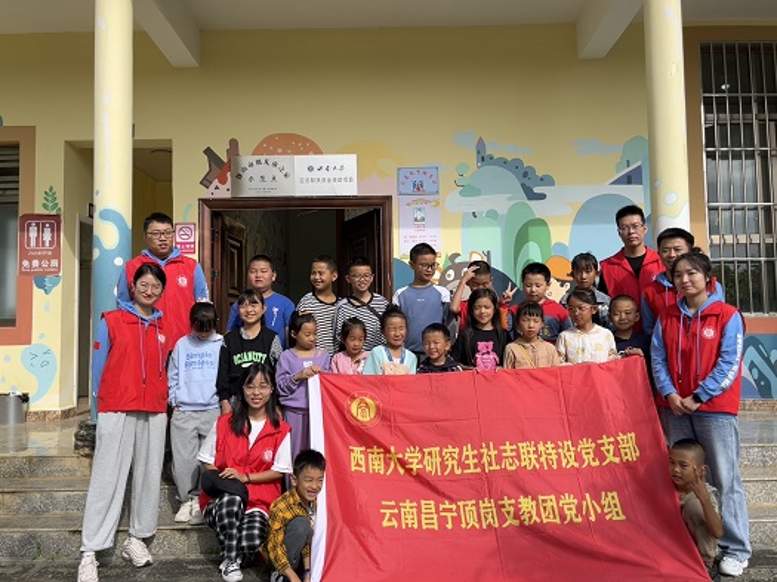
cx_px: 388
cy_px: 291
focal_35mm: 26
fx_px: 583
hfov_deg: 67.3
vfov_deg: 53.0
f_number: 1.6
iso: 50
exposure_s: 1/2755
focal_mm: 5.1
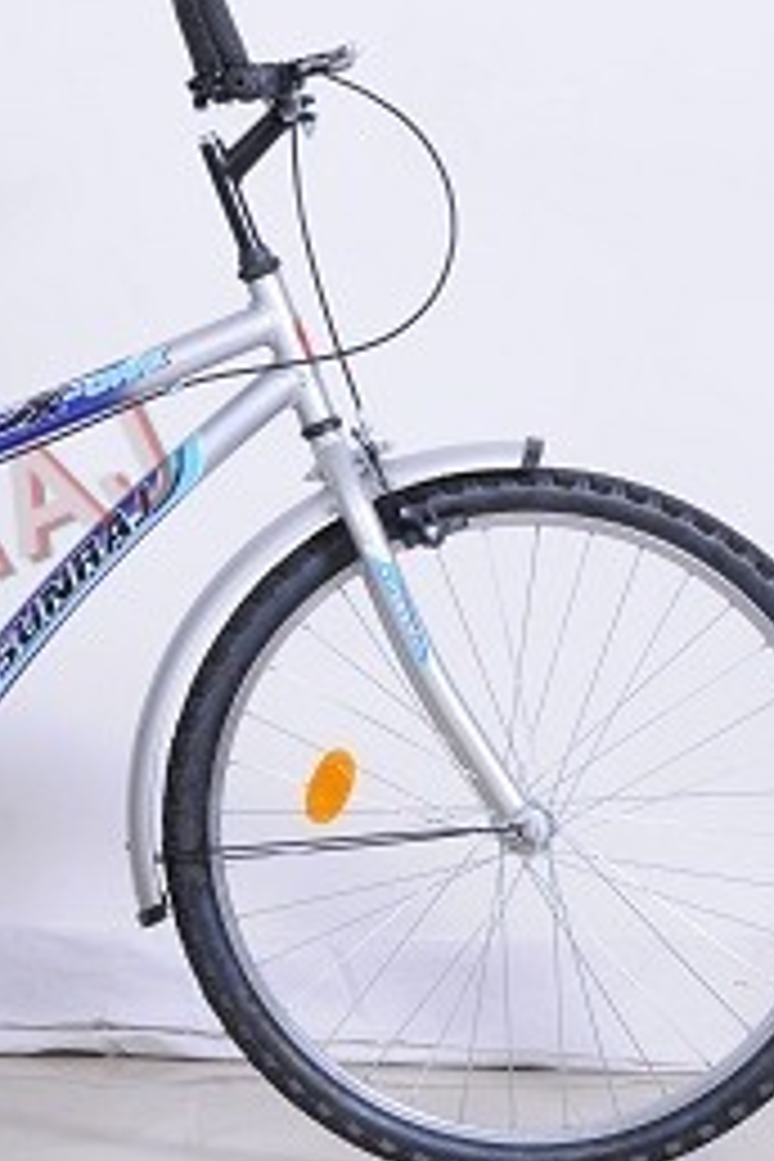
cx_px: -104
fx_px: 5805
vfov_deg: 11.4
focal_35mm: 180
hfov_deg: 7.6
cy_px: 562
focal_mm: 62
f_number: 11
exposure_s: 1/160
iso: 200
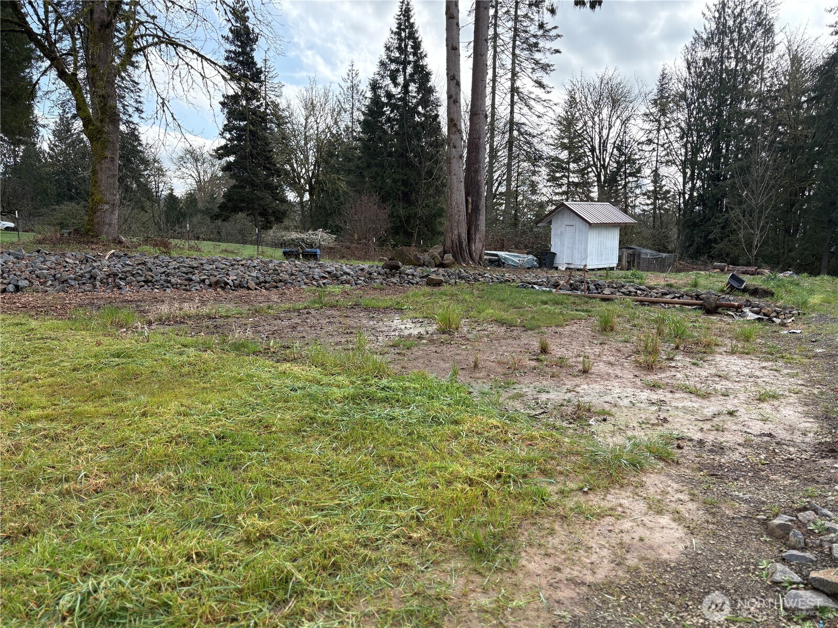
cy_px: 314
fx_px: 629
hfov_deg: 67.3
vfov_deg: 53.1
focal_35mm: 26
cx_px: 419
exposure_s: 1/1337
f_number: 1.6
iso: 64
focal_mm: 5.96
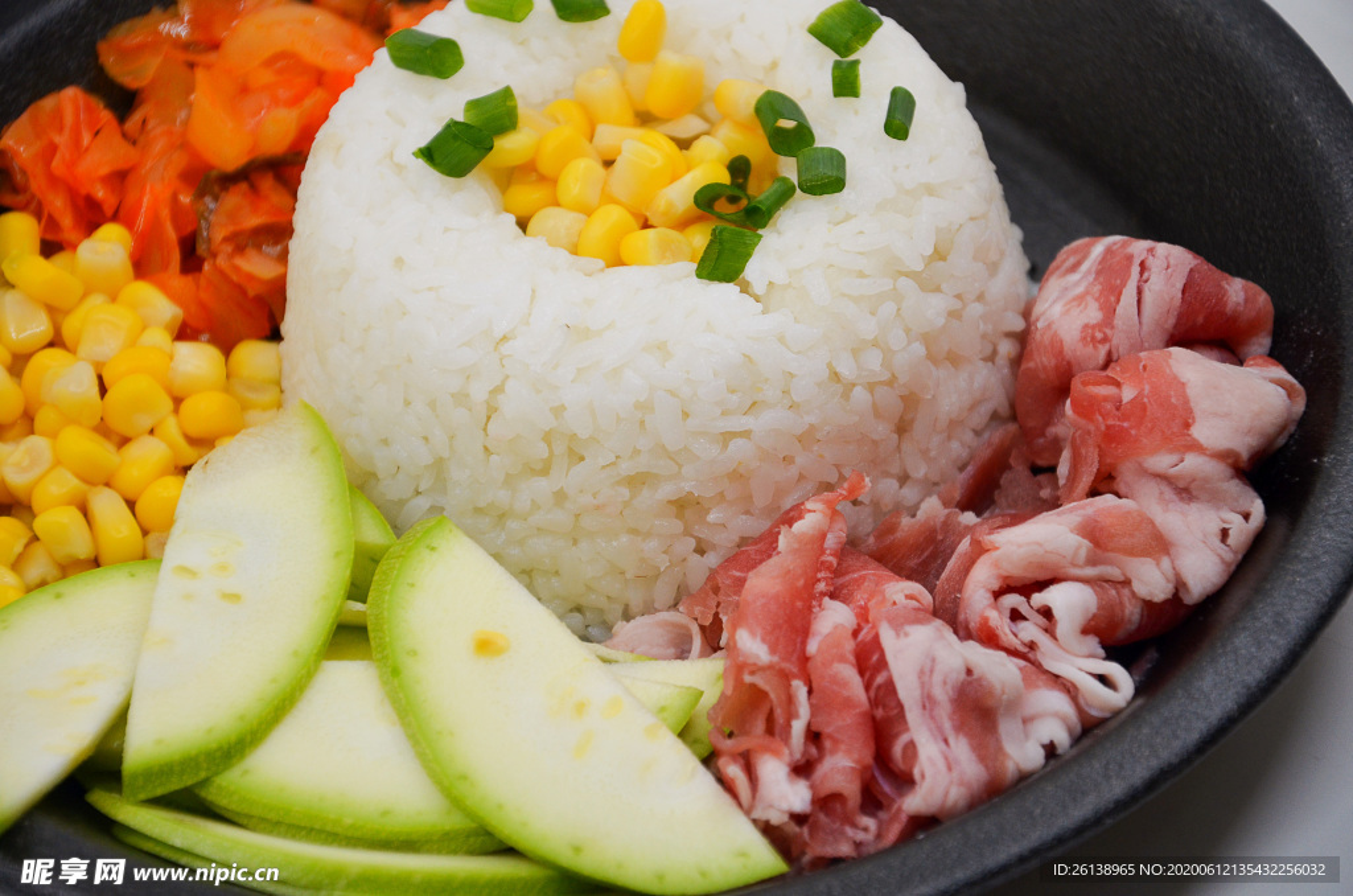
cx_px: 676
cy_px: 448
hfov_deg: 14.0
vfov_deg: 9.3
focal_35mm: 147
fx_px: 5513
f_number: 5.6
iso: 400
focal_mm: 98
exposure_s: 1/400
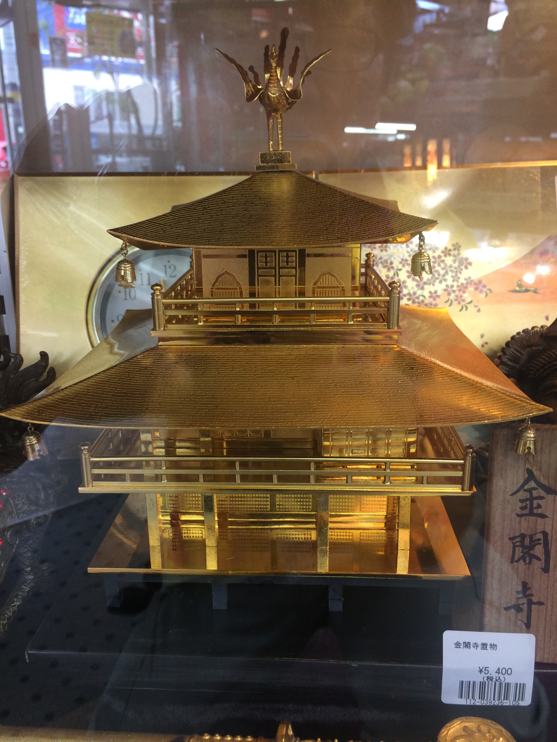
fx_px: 622
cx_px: 278
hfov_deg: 48.2
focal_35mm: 29
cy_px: 371
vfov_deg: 61.7
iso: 100
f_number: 2.2
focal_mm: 4.15
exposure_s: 1/30
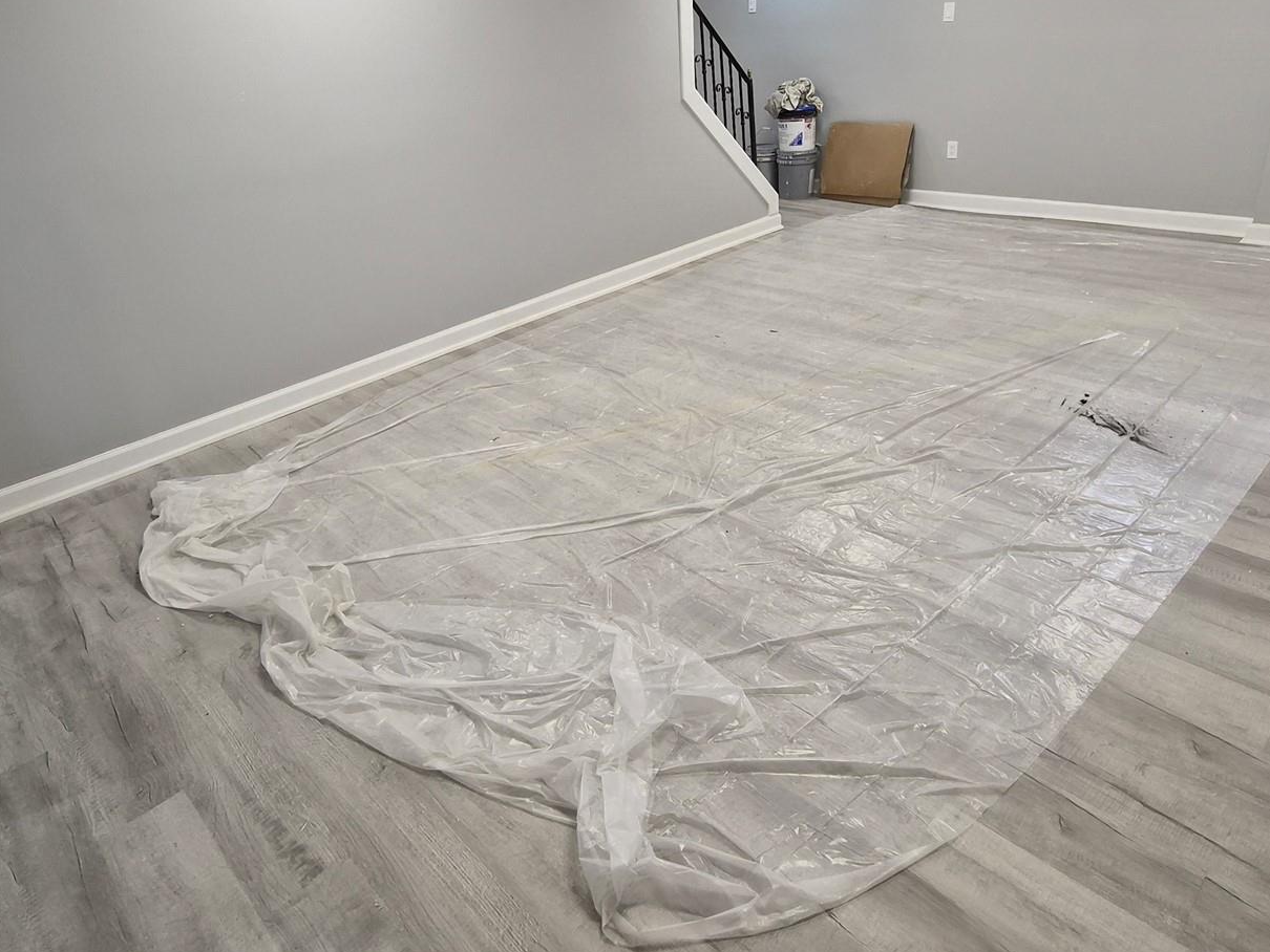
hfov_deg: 76.4
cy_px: 363
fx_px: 807
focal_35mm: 22
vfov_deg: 60.4
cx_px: 614
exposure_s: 1/60
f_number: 2.2
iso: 100
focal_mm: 1.7
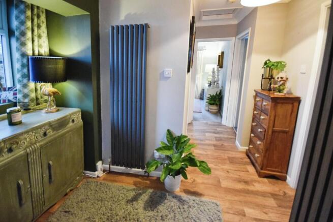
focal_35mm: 15
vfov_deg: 77.4
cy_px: 111
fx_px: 139
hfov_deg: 100.4
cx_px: 166
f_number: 4
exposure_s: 1/60
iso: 4000
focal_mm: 10
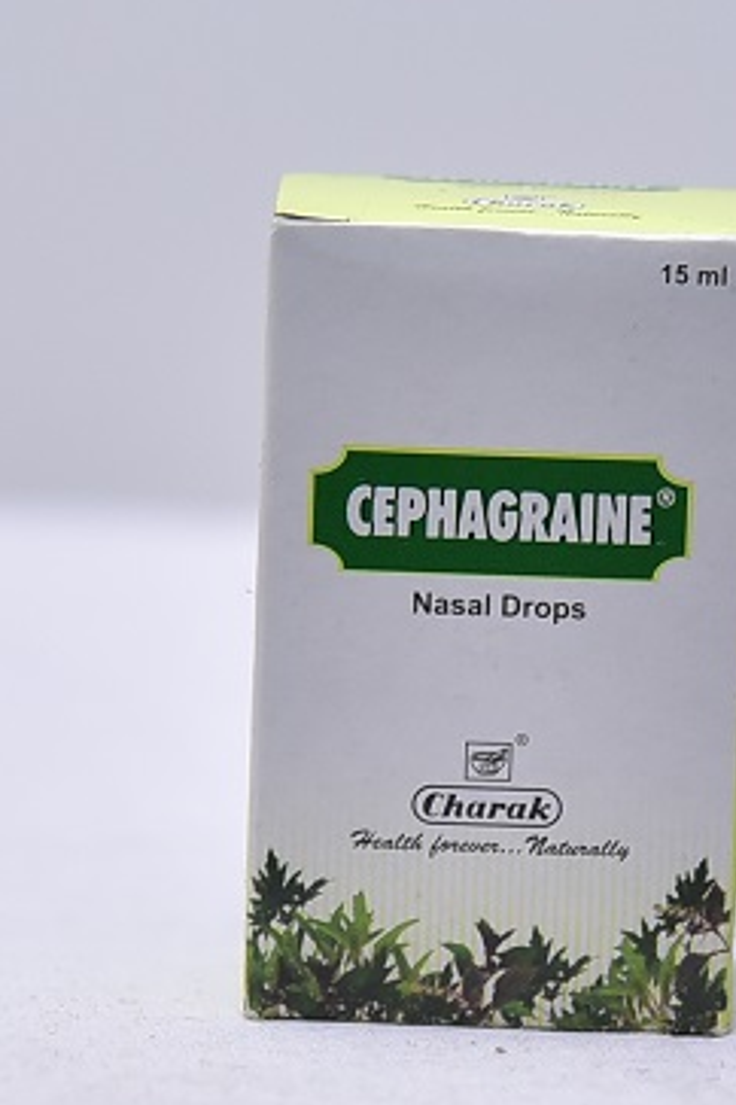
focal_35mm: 113
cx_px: 499
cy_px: 627
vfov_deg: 18.1
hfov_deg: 12.1
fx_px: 3465
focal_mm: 78
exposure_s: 1/160
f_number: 4
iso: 1250
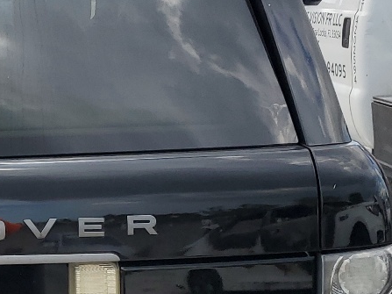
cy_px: 218
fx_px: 1053
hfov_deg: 19.8
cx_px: -82
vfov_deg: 15.8
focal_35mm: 93
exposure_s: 1/1667
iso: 50
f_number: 1.5
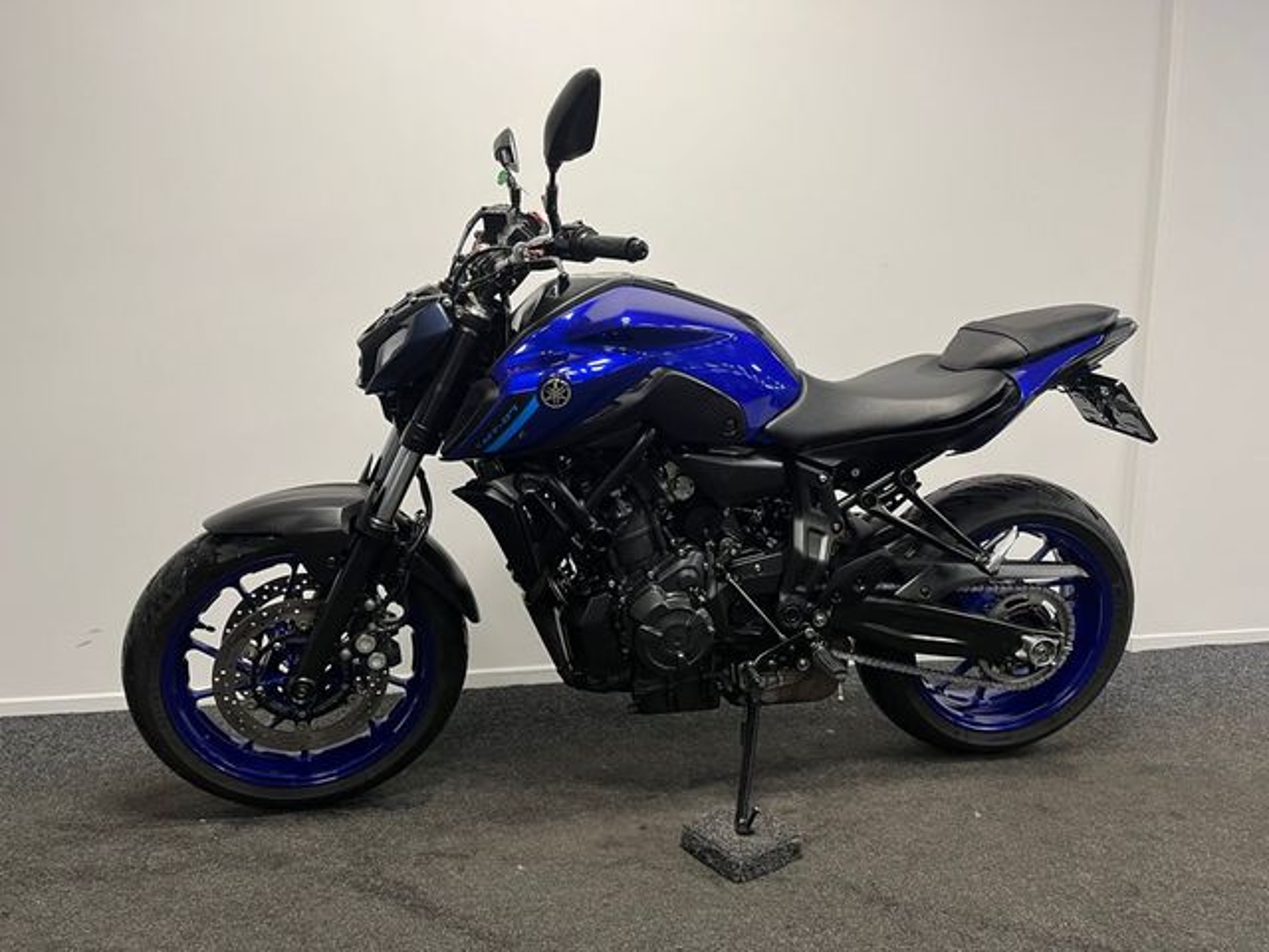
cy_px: 476
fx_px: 953
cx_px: 634
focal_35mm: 26
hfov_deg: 67.3
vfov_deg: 53.1
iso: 100
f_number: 1.6
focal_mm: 5.1
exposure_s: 1/50
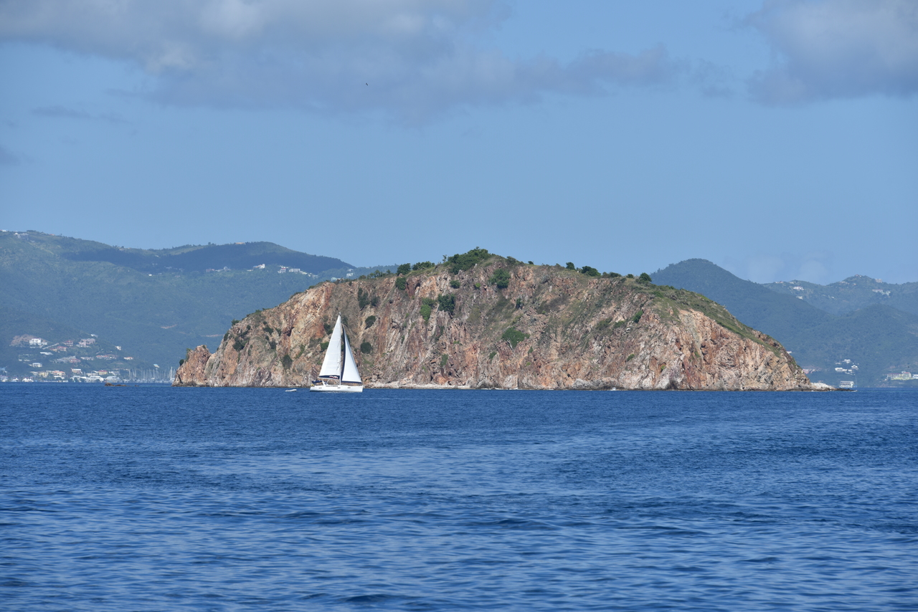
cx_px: 459
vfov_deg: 7.6
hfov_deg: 11.4
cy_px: 306
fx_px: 4591
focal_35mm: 180
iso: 100
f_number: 9
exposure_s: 1/400
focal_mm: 180
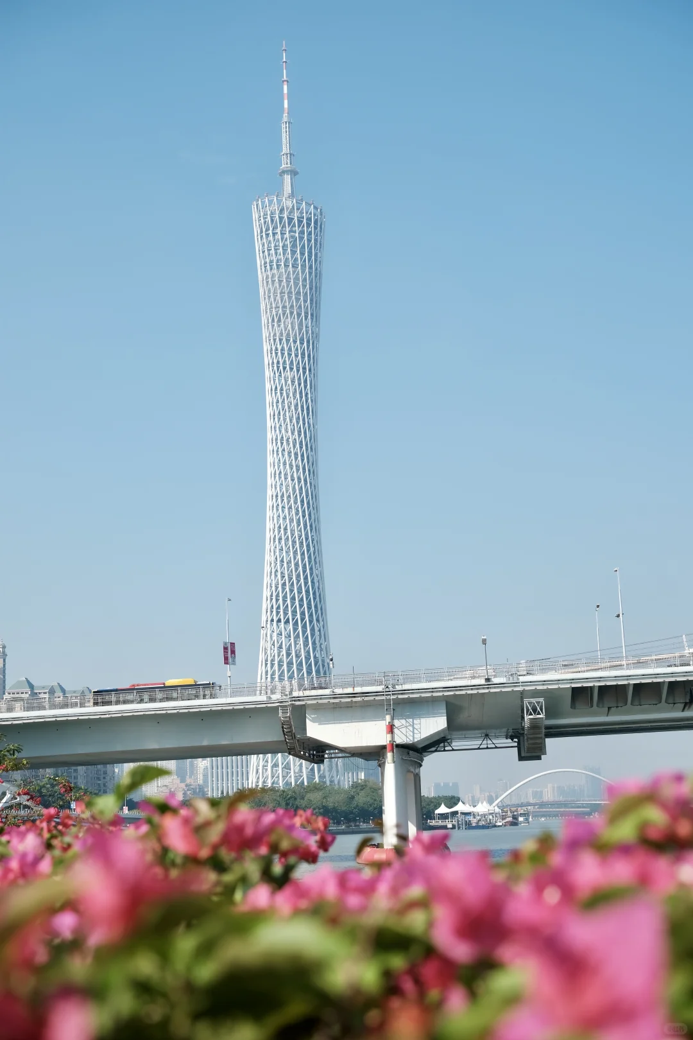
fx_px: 1530
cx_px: 346
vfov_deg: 37.5
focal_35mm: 53
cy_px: 520
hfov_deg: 25.5
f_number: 4
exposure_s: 1/850
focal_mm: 35
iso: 160
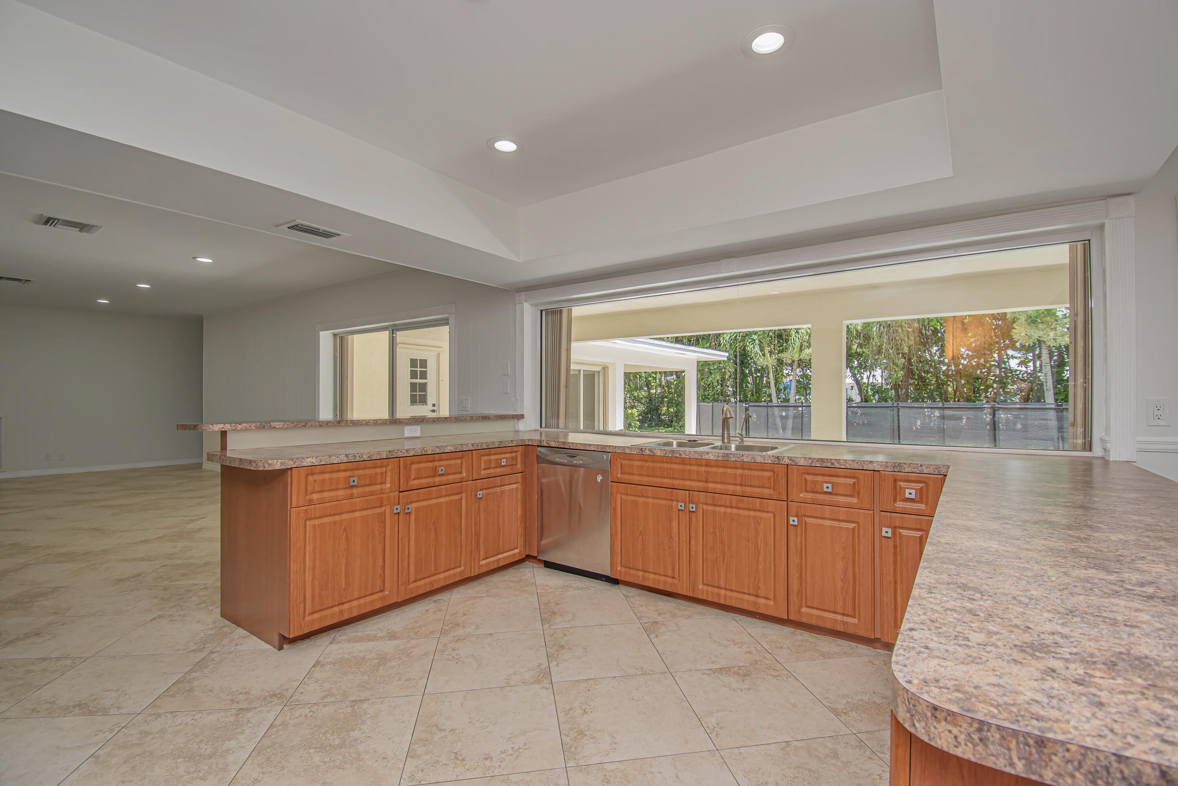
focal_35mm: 15
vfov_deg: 77.3
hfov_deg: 100.4
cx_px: 589
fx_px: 491
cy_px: 393
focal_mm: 10
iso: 160
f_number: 5.6
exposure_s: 1/125
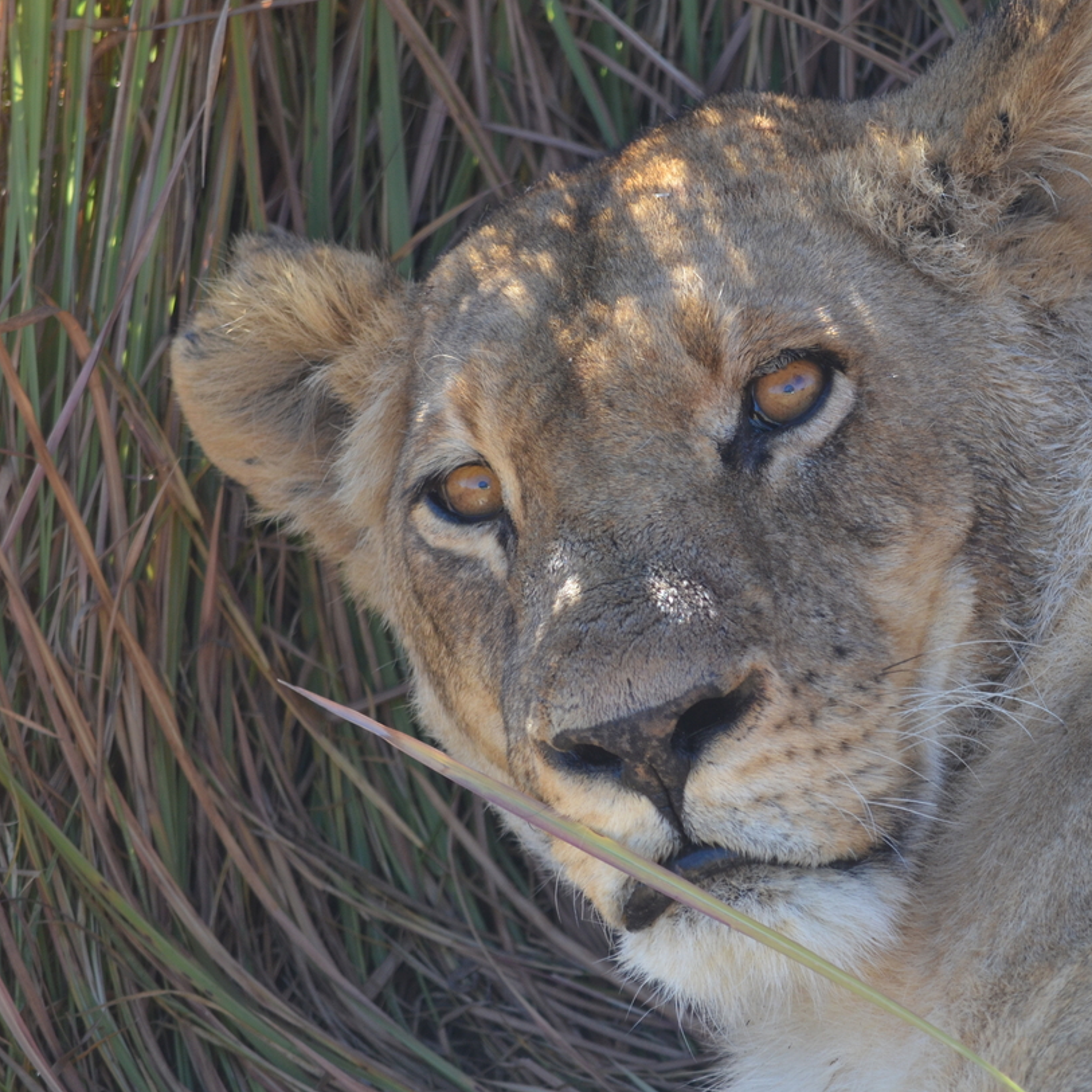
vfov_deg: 2.9
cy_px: 540
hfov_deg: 2.9
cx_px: 835
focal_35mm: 601
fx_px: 21450
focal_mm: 300
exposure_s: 1/320
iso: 400
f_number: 5.6
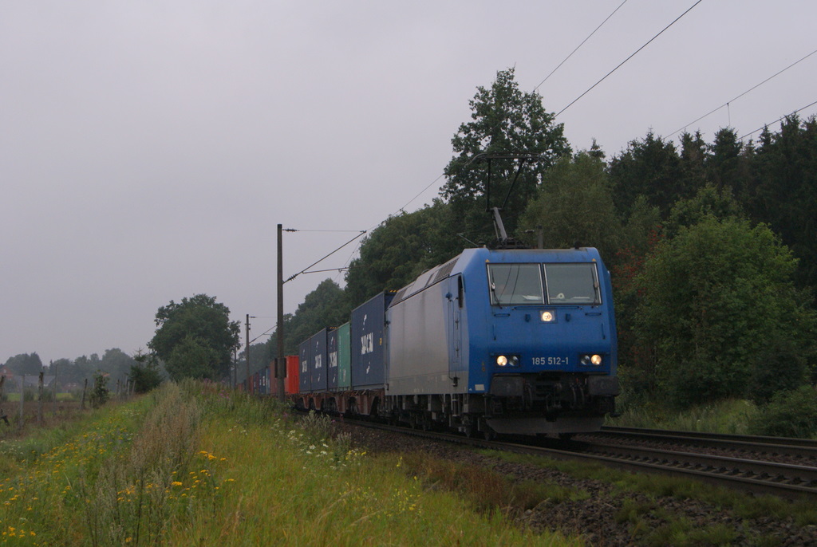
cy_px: 274
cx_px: 408
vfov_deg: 18.2
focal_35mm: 75
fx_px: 1705
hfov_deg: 27.0
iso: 400
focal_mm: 50
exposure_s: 1/1000
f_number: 10
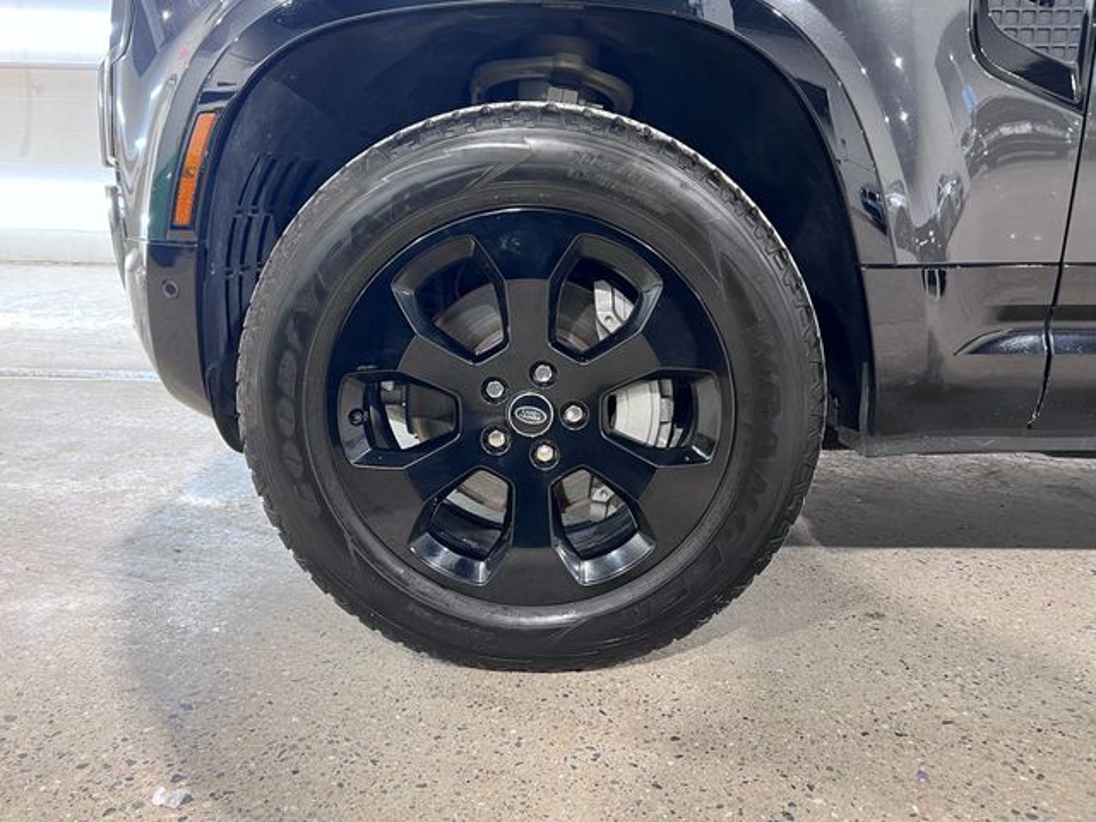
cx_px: 548
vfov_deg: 53.1
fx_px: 823
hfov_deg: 67.3
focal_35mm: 26
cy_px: 411
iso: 160
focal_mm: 5.7
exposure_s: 1/60
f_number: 1.5
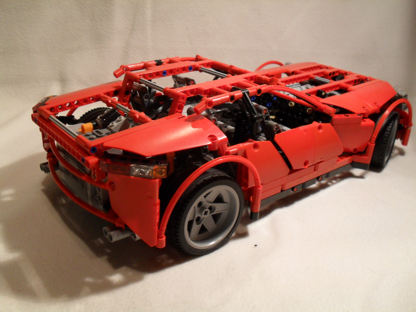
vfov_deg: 40.7
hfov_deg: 52.6
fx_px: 421
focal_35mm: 35
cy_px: 156
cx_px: 208
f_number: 3.2
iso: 200
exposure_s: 1/20
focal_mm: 6.3
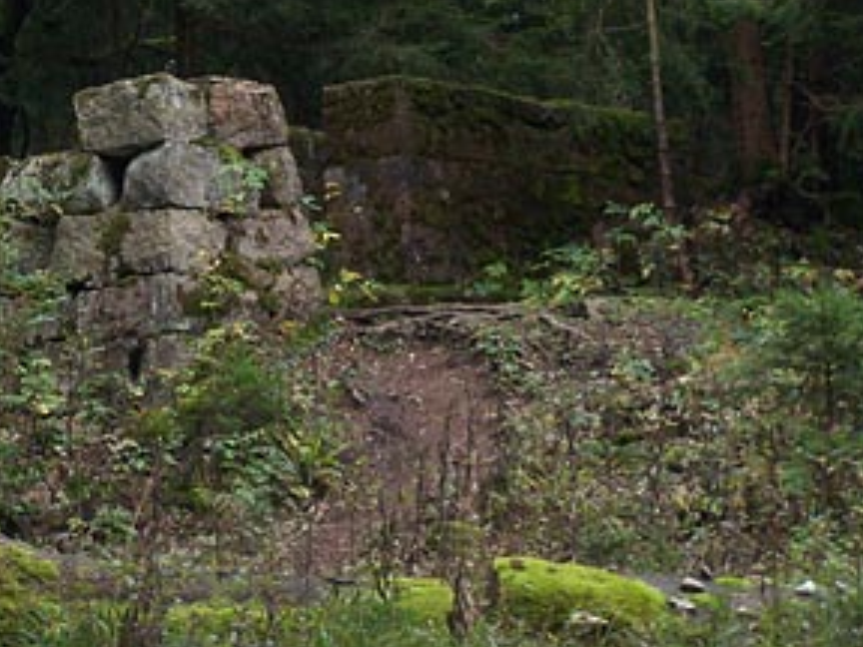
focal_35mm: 189
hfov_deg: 10.5
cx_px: 295
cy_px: 175
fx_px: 4712
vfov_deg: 7.9
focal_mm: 21.2
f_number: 3.3
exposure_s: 1/100
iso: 160
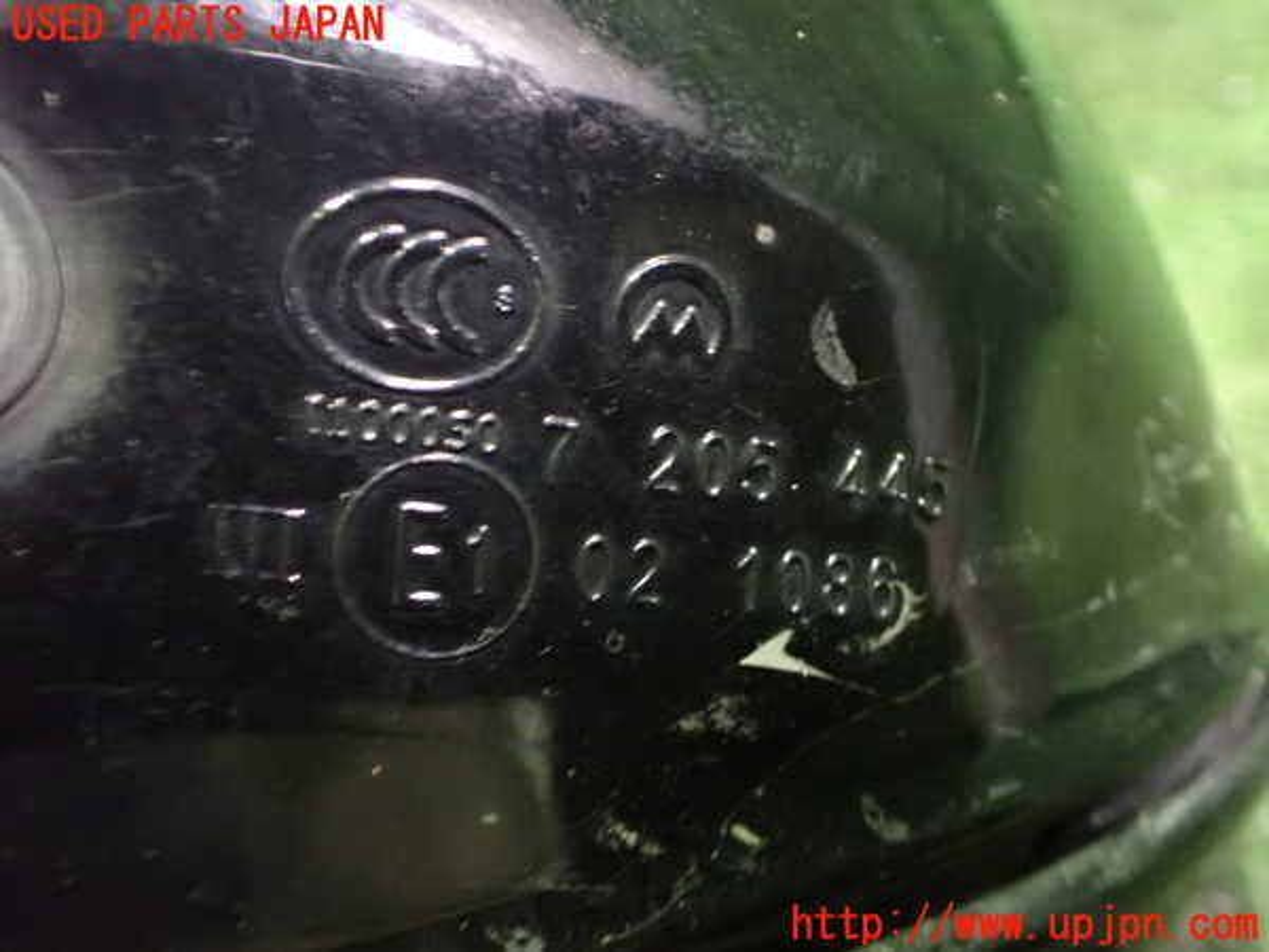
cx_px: 634
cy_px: 476
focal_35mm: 30
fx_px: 1100
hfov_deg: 60.0
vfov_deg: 46.8
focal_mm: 5.4
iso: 1600
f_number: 2.3
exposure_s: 1/10
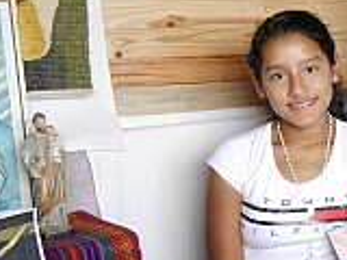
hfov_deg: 19.8
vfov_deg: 16.2
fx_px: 912
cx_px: 449
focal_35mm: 91
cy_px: 152
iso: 320
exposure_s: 1/60
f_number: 3.5
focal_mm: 14
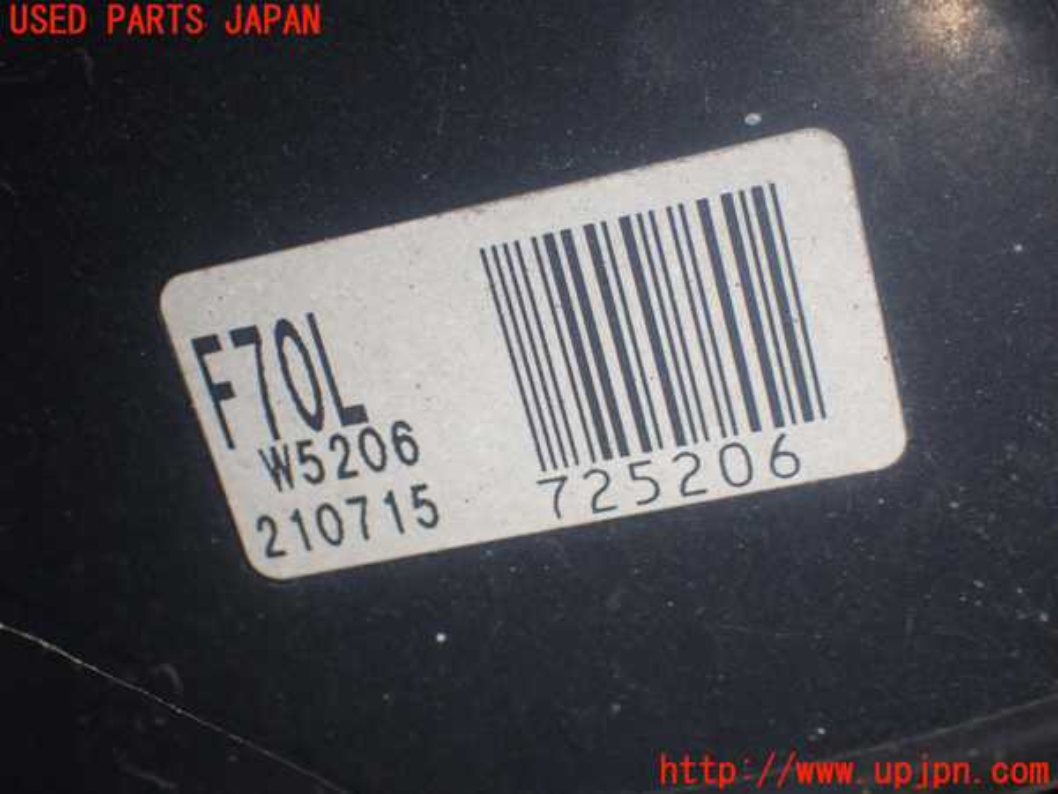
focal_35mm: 54
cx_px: 529
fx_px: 1650
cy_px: 397
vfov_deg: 27.0
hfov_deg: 35.5
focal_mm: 9.65
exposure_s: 1/50
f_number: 3.3
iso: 250
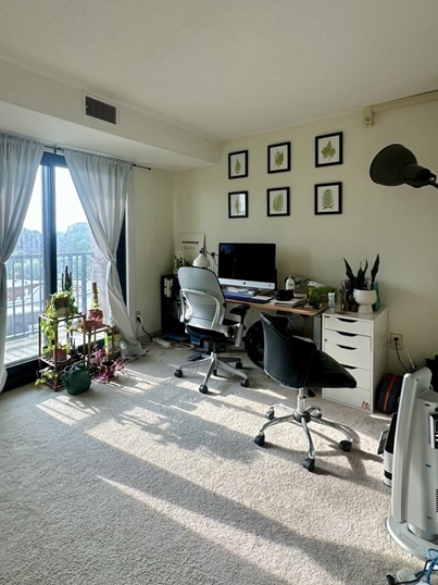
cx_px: 180
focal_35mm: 20
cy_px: 244
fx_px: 338
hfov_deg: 65.5
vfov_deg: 81.1
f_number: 2.2
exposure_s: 1/120
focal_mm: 2.22
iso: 50
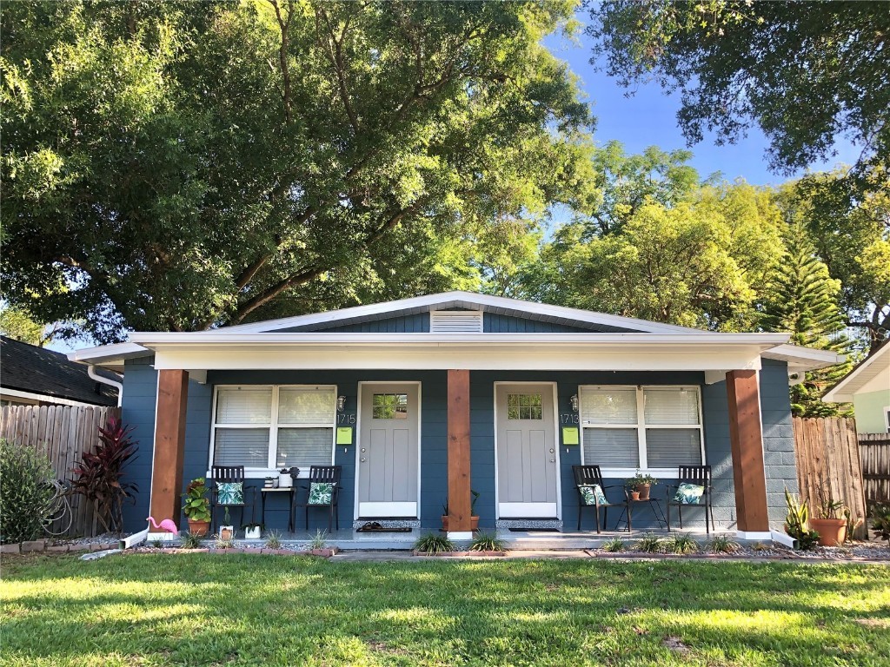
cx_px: 445
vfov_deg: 49.7
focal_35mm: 28
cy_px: 334
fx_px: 720
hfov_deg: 63.4
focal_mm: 4
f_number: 1.8
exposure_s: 1/172
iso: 20
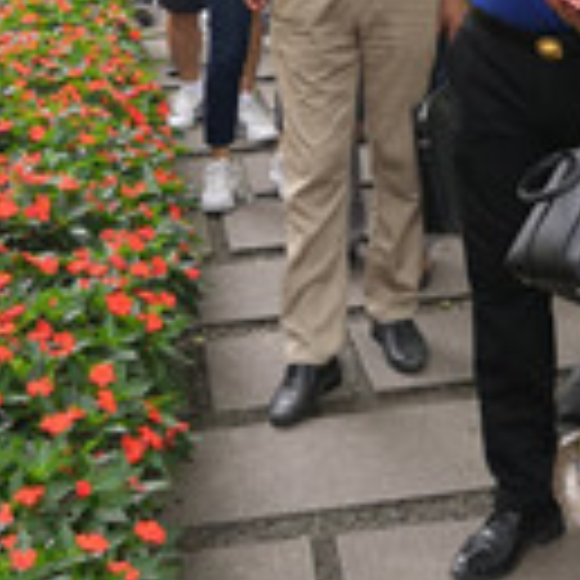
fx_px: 1687
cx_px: 508
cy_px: -184
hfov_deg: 19.2
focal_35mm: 89
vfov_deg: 18.1
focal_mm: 3.95
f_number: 1.8
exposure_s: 1/100
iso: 50
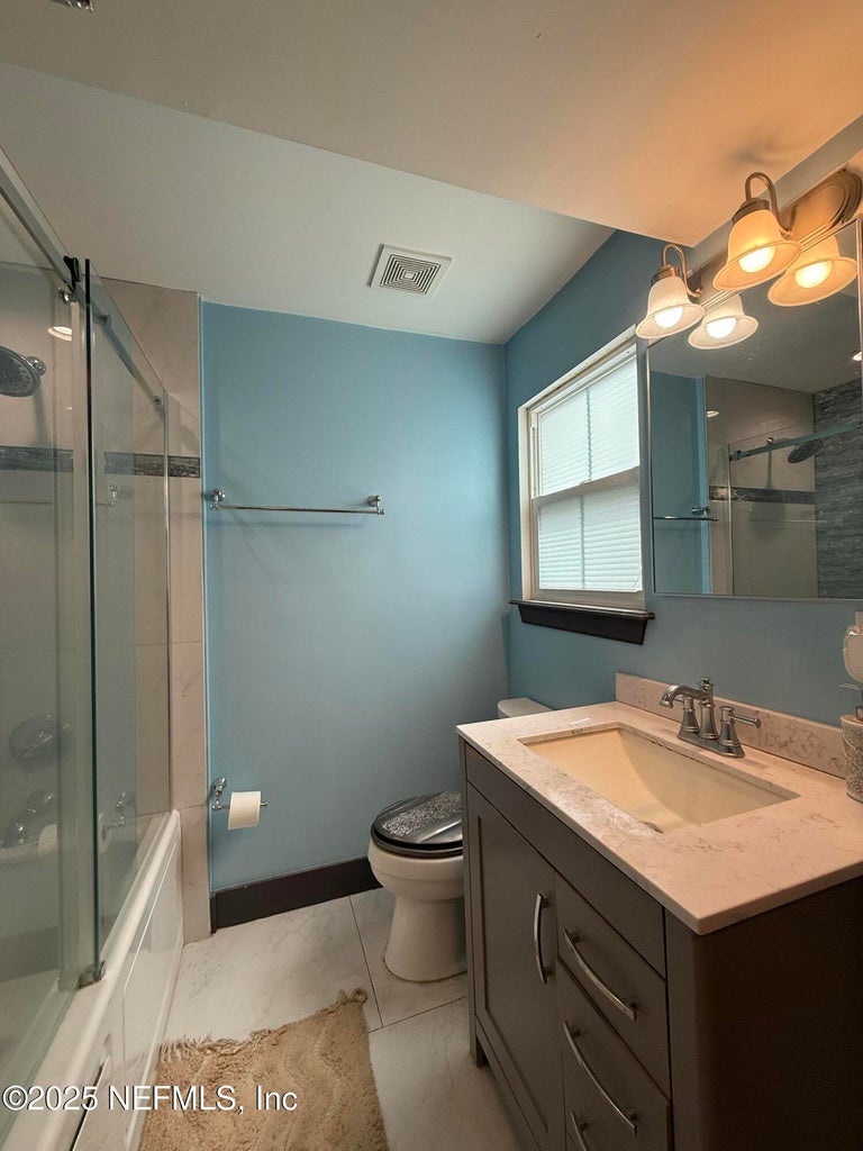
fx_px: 465
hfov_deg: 85.7
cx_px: 432
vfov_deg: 102.1
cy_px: 576
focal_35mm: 14
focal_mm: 2.22
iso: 80
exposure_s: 1/120
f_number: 2.2
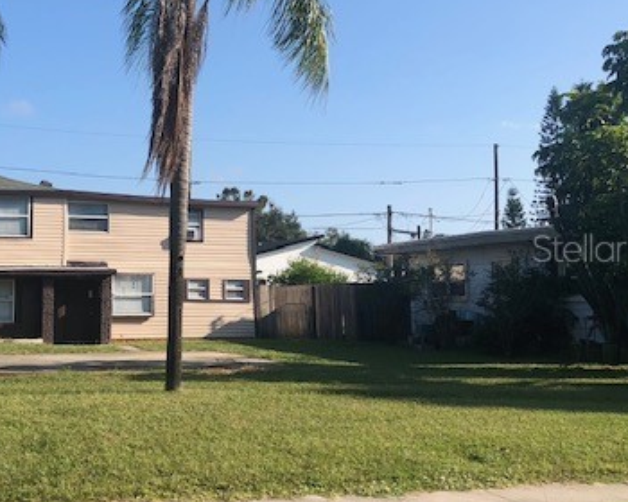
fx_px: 929
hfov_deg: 36.1
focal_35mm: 50
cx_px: 127
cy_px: 247
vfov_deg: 30.3
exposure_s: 1/1567
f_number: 1.8
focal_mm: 4
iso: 20
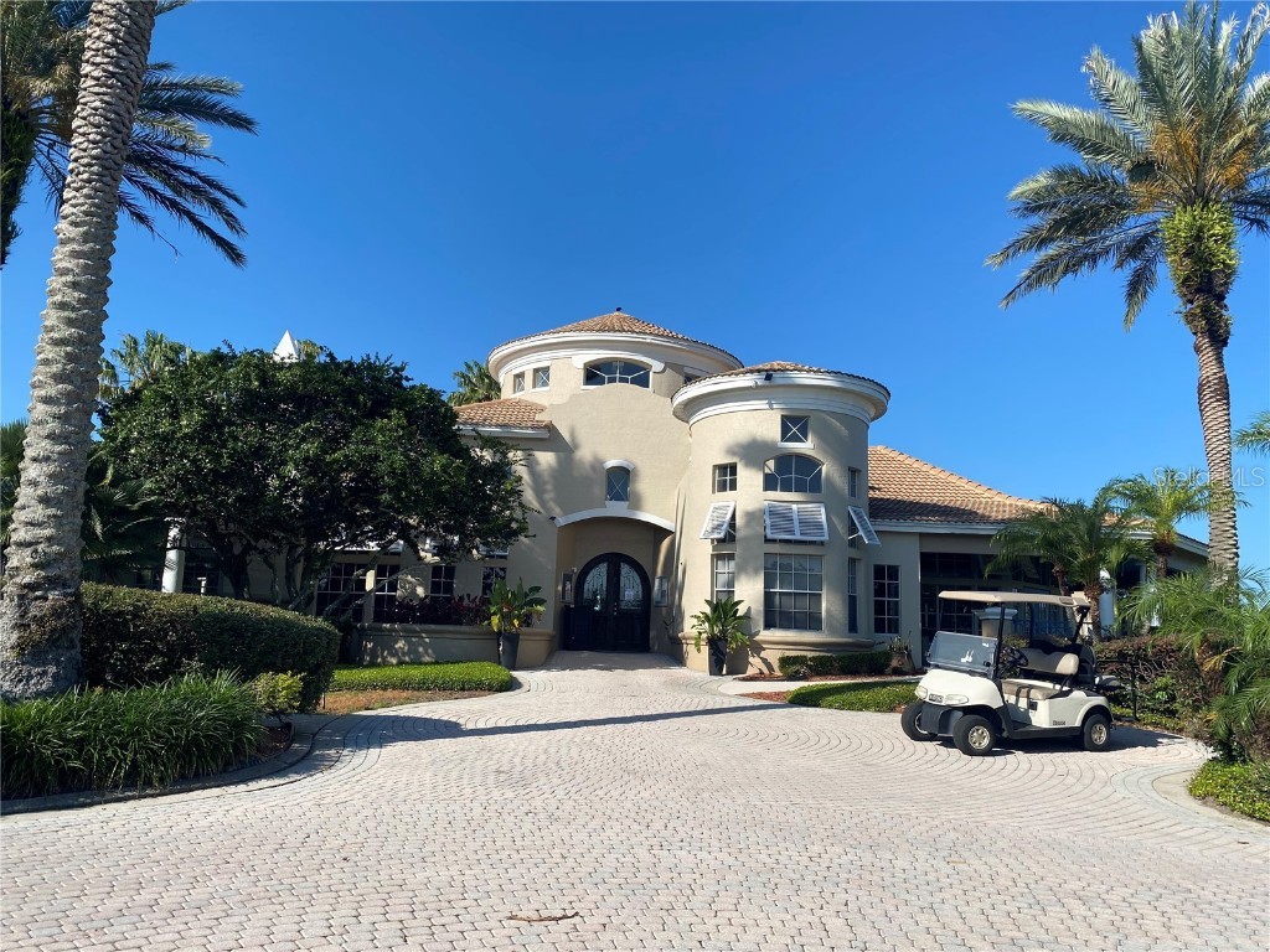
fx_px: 954
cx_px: 635
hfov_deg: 67.3
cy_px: 476
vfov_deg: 53.1
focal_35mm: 26
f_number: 1.8
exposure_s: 1/3040
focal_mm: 4.25
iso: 32
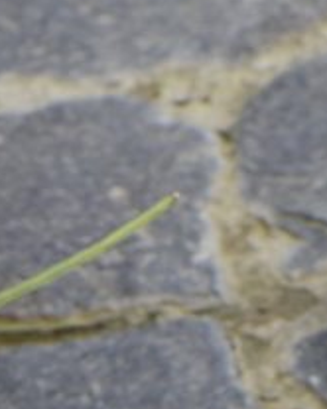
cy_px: 1038
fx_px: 9208
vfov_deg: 2.5
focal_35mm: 760
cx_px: 538
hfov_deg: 2.0
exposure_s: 1/125
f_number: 10
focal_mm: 105
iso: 400
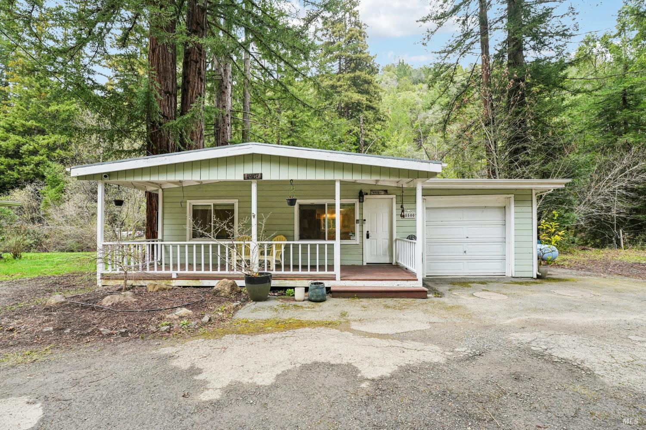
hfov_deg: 104.3
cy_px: 215
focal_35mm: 14
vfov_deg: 81.2
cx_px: 323
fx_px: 251
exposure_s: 1/100
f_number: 9
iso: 800
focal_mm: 14
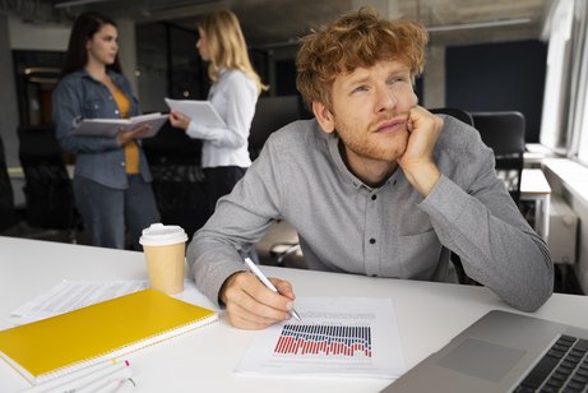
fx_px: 482
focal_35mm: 30
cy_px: 196
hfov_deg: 62.8
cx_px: 294
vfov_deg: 44.3
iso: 125
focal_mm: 29.5
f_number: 3.5
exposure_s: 1/160
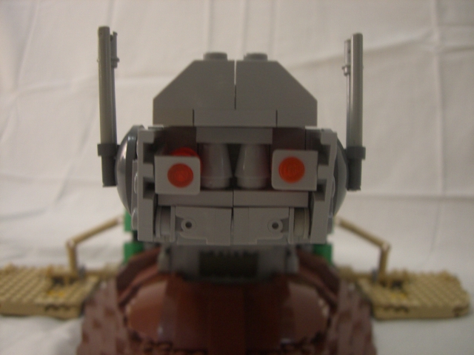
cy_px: 178
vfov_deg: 37.7
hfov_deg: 49.0
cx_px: 237
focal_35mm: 38
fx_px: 520
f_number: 2.7
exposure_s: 1/20
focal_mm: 6.2
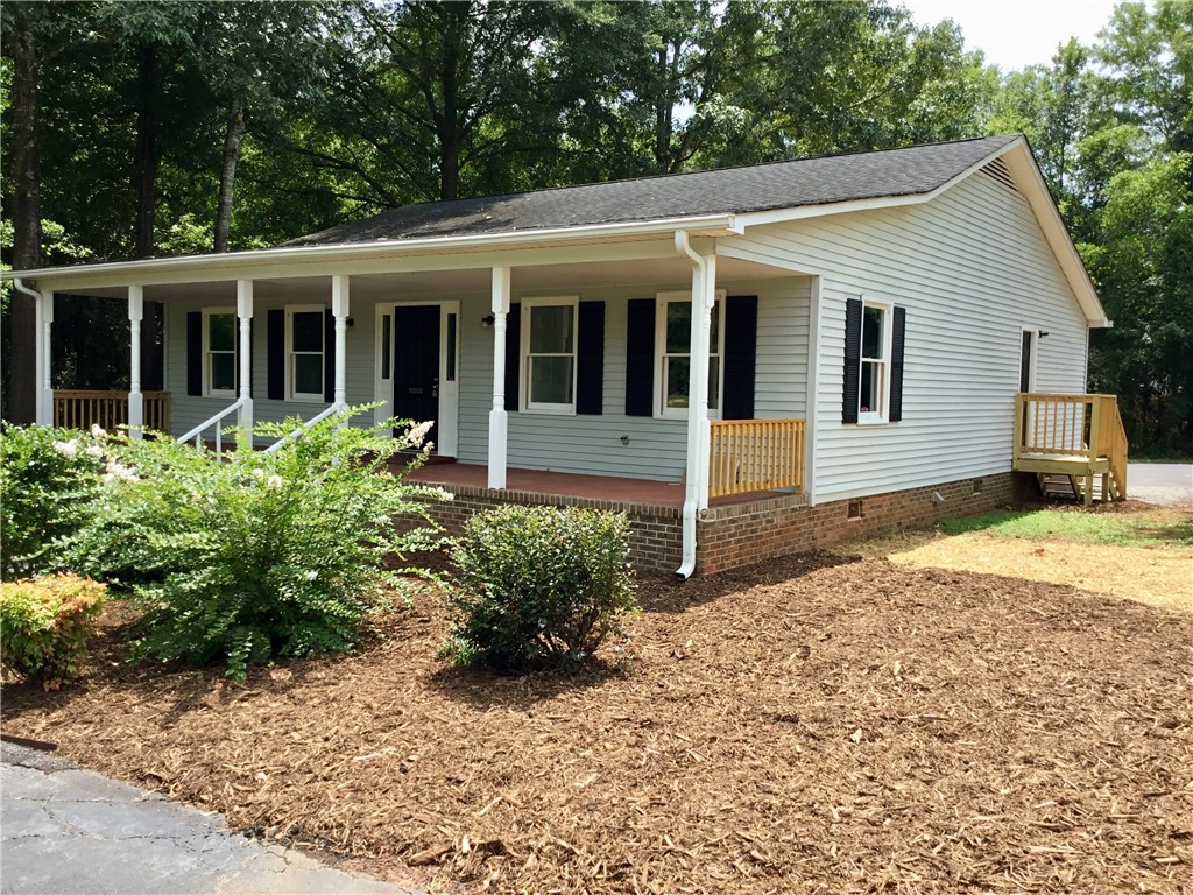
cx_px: 596
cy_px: 448
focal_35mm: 31
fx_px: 1068
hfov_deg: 58.4
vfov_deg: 45.4
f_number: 2.4
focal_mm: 3.3
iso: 25
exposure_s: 1/536
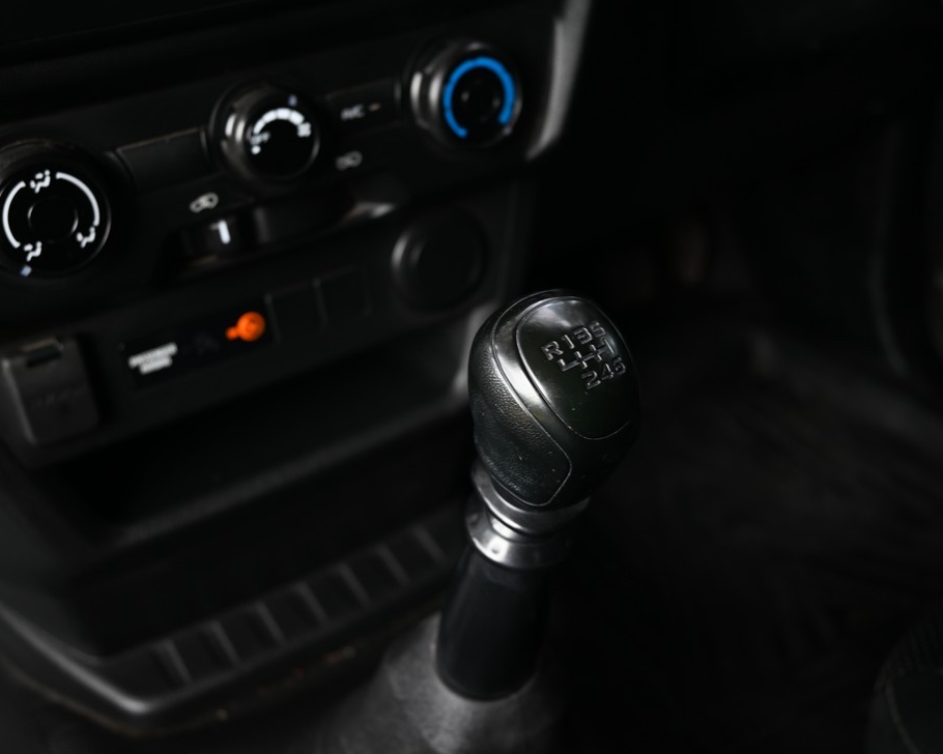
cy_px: 376
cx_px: 555
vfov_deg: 35.7
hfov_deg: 43.6
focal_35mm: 42
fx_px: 1172
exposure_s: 1/45
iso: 200
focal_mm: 37
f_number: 5.6
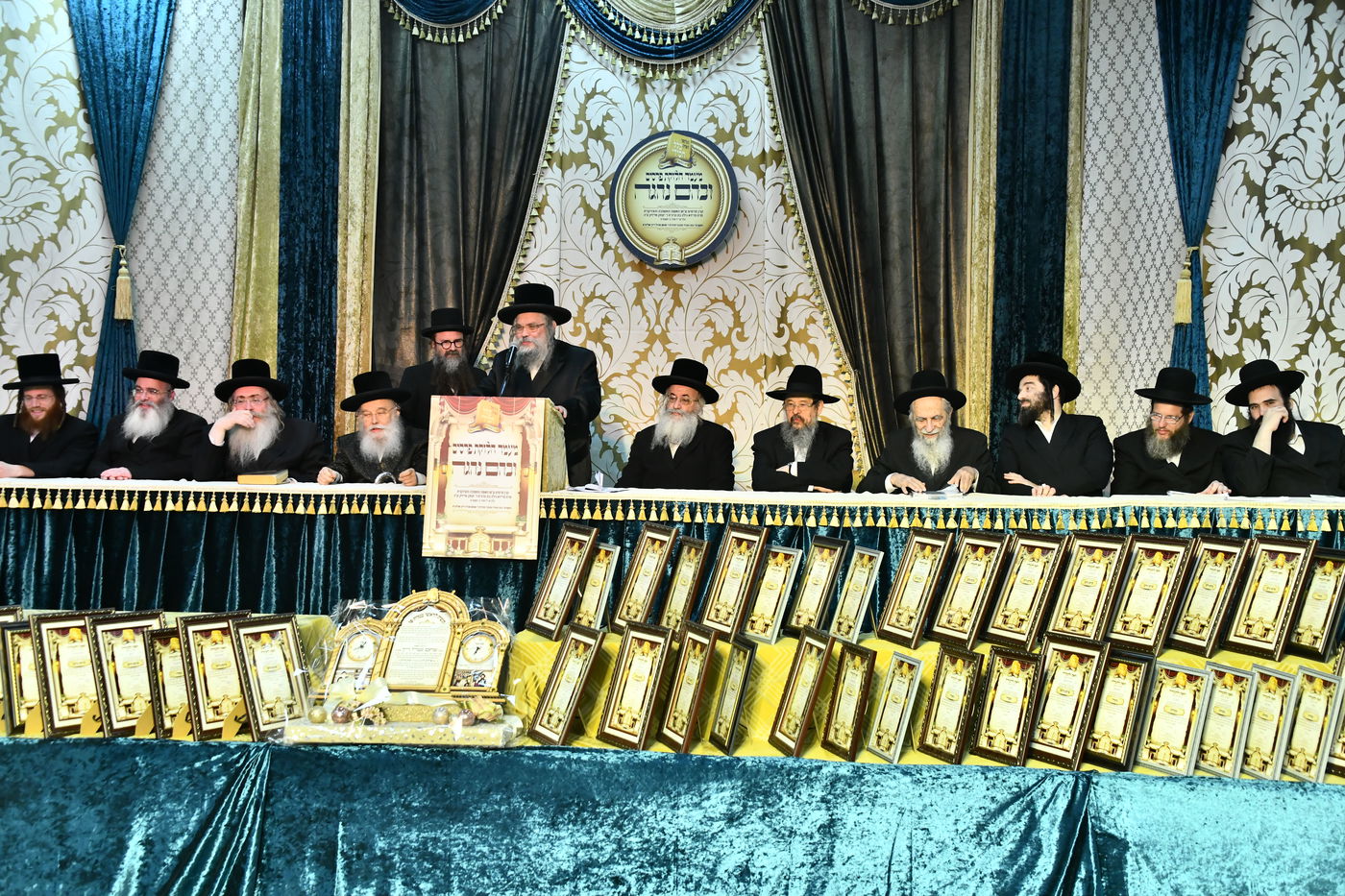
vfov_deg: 29.9
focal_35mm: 45
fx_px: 1681
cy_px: 448
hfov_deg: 43.6
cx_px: 672
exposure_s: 1/125
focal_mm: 45
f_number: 5.6
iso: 1600
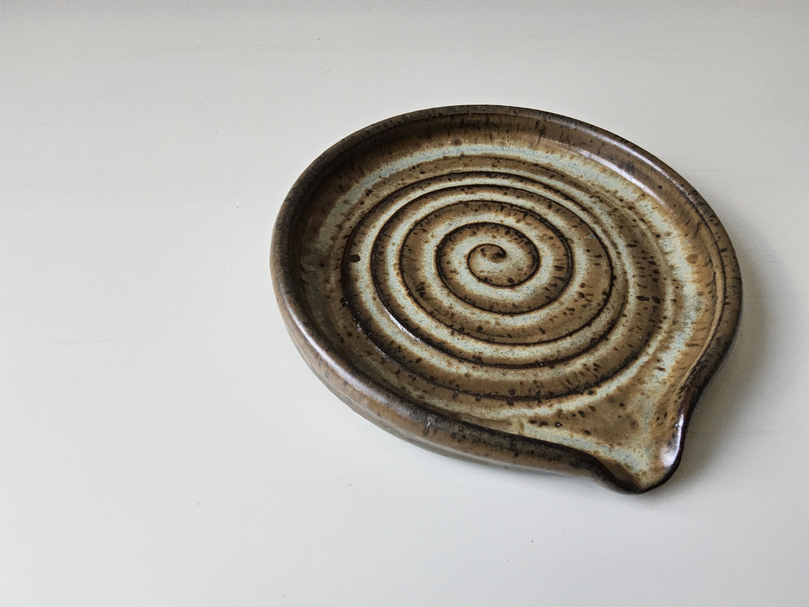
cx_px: 404
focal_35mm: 23
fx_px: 538
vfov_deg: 58.9
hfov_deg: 73.9
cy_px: 304
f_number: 2
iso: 400
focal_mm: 3.08
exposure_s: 1/120
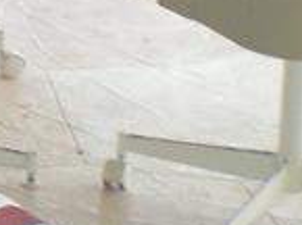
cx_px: -77
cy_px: -148
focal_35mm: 269
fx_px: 2341
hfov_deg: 7.3
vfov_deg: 5.4
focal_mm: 6.3
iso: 80
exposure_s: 1/60
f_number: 3.1
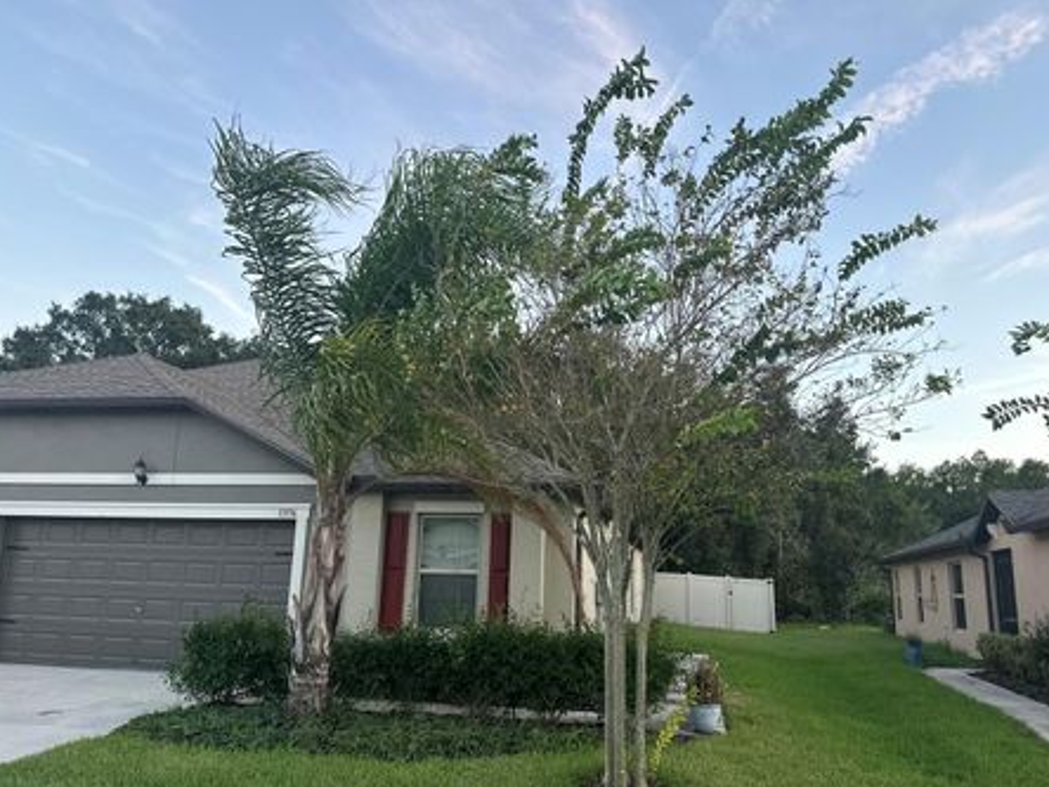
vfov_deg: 51.3
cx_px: 529
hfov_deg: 65.3
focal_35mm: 27
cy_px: 403
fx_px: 818
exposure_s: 1/133
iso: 64
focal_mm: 6.86
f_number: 1.78
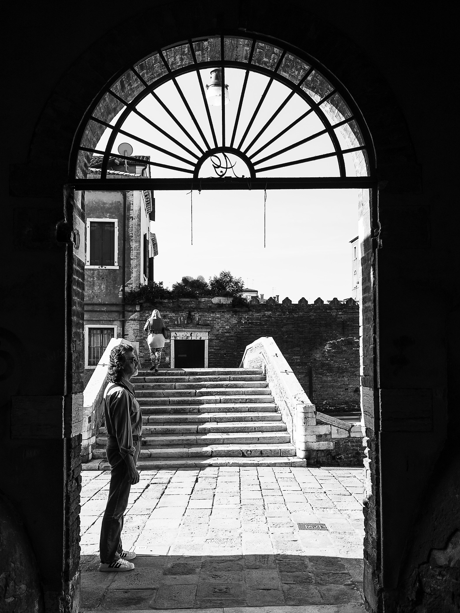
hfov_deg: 41.8
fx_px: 602
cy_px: 336
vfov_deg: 53.9
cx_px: 231
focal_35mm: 34
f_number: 8
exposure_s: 1/500
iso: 200
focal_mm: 31
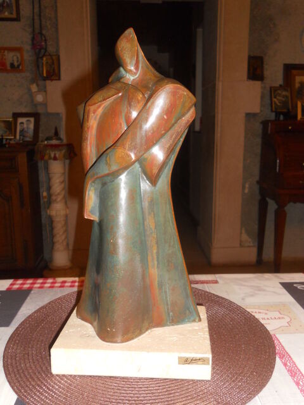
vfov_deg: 56.8
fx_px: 375
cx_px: 152
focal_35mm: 32
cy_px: 202
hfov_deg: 44.2
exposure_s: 1/25
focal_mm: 5.8
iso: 200
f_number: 3.5
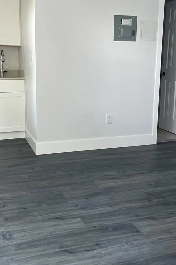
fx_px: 279
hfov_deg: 34.6
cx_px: 56
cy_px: 105
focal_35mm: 38
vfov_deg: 50.4
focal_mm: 5.1
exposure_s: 1/121
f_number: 1.6
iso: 100
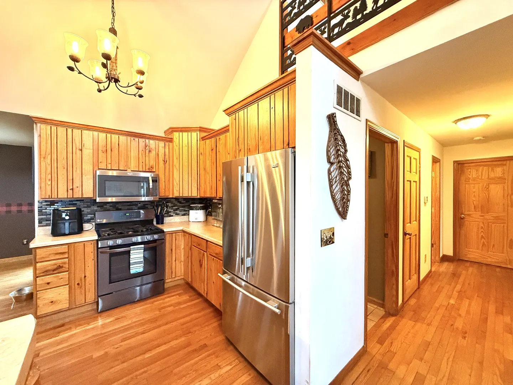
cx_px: 256
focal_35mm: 14
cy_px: 192
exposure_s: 1/60
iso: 500
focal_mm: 2.22
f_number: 2.2
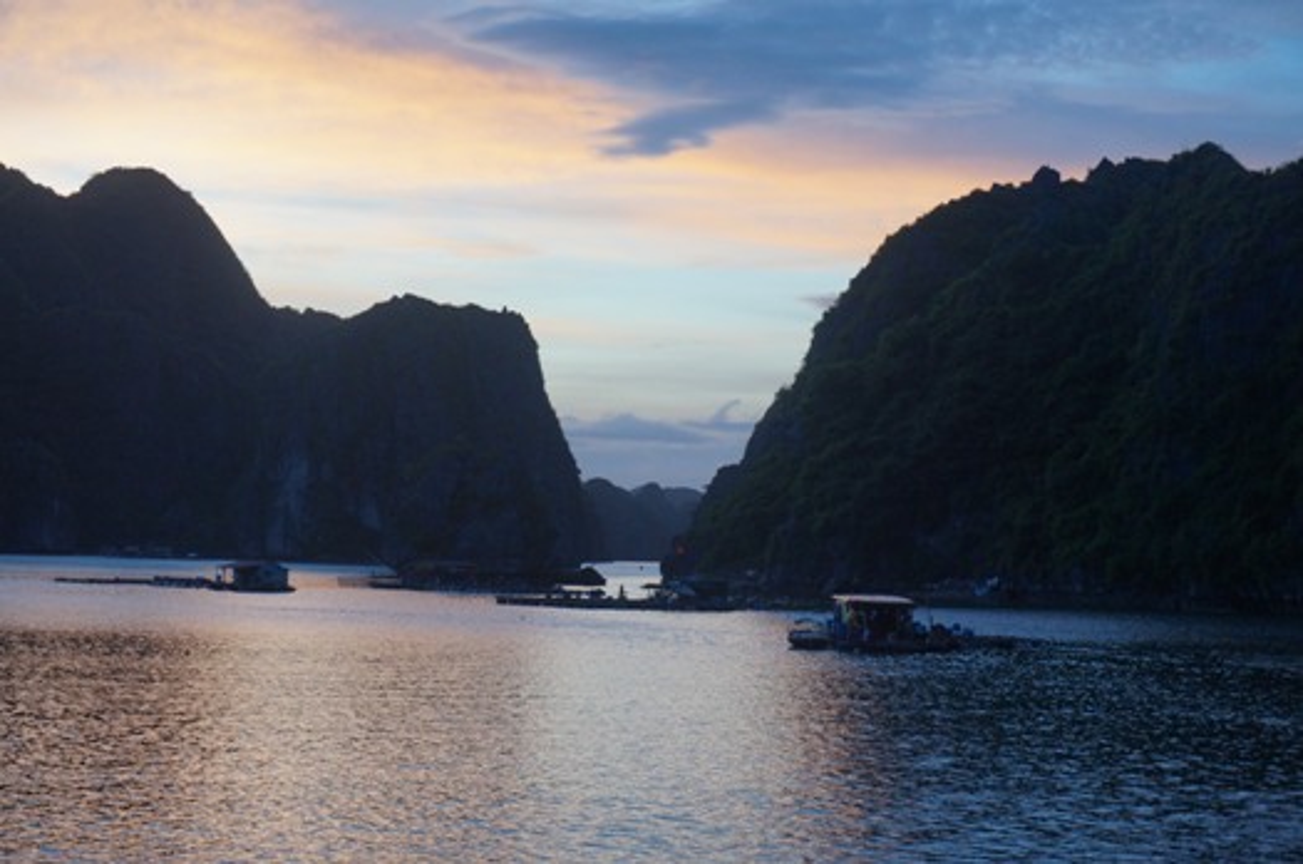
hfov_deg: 27.0
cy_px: 432
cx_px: 652
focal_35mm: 75
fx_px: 2710
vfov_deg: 18.1
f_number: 5.6
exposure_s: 1/80
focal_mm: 50
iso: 640
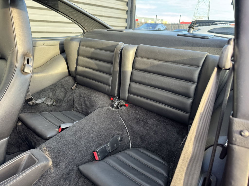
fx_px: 173
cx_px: 124
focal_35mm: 24
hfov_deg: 71.6
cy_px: 93
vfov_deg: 56.8
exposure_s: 1/121
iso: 200
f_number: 1.78
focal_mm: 6.76
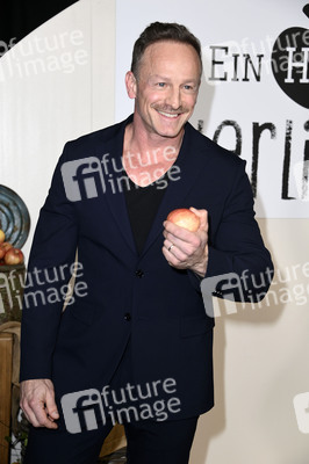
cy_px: 232
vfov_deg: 29.7
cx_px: 154
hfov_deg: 20.0
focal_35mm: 68
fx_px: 877
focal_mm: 68
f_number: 5
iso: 640
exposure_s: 1/250
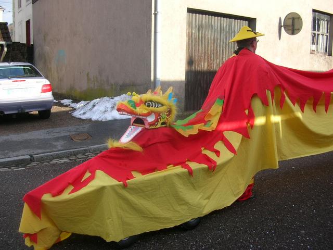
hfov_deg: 52.6
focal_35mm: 35
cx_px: 166
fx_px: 337
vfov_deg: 40.7
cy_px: 125
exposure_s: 1/386
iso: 50
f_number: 2.8
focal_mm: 5.8
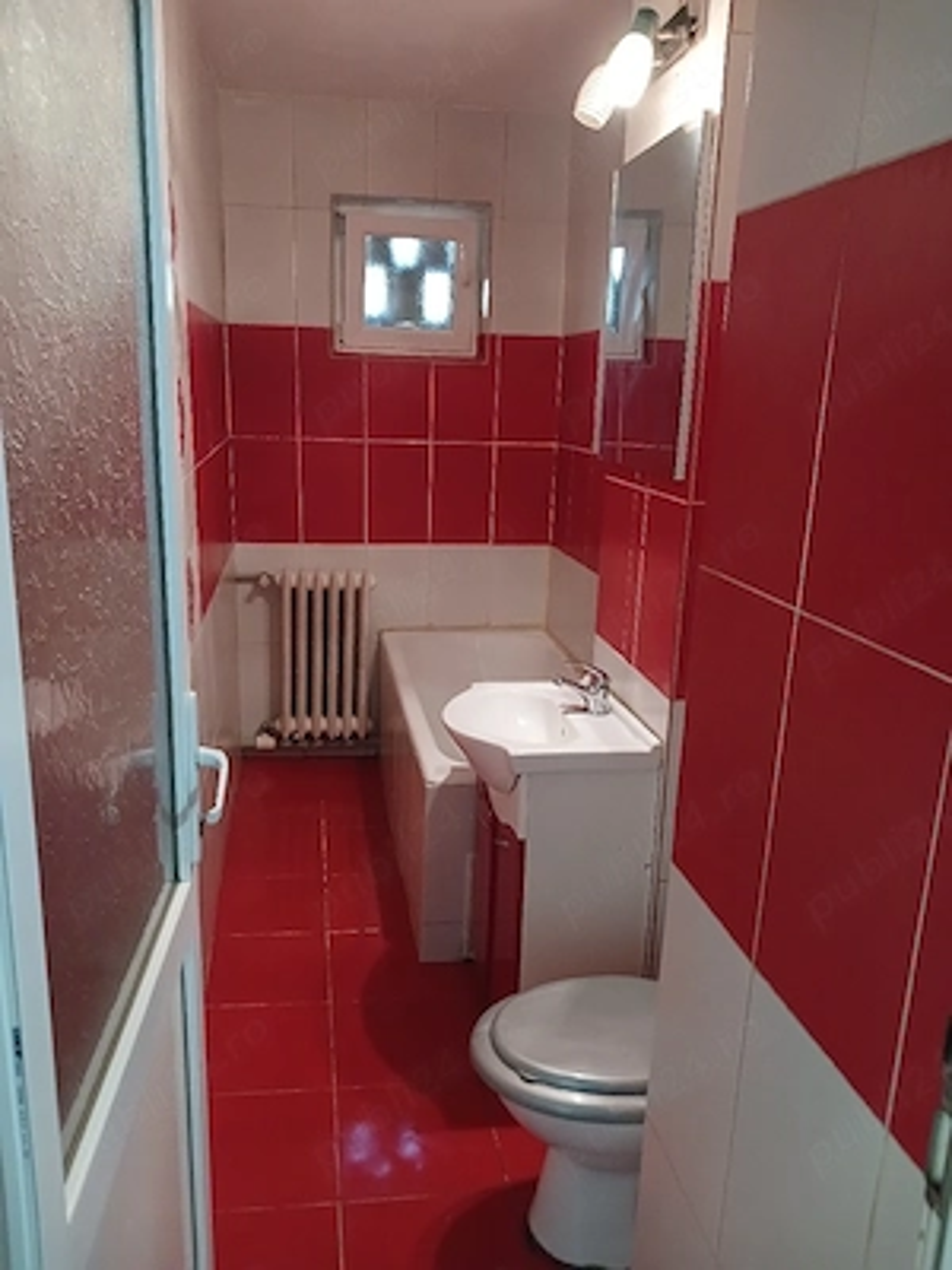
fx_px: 990
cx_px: 476
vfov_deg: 65.3
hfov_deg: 51.4
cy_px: 635
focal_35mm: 27
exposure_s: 1/20
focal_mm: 4
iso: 640
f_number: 1.8
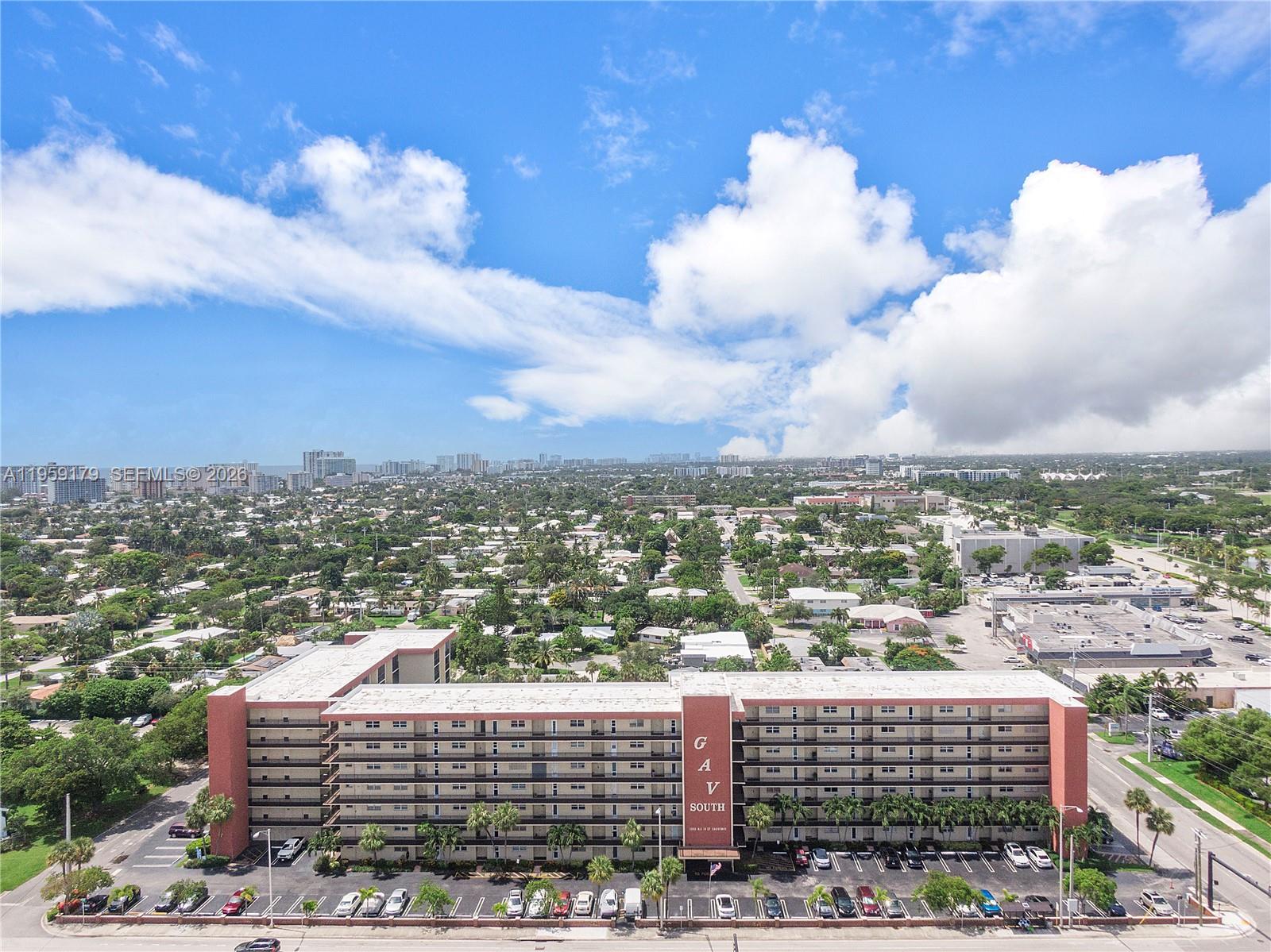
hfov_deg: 71.6
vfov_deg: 56.8
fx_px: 881
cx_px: 636
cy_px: 476
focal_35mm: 24
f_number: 2.8
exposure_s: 1/2500
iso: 100
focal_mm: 4.39
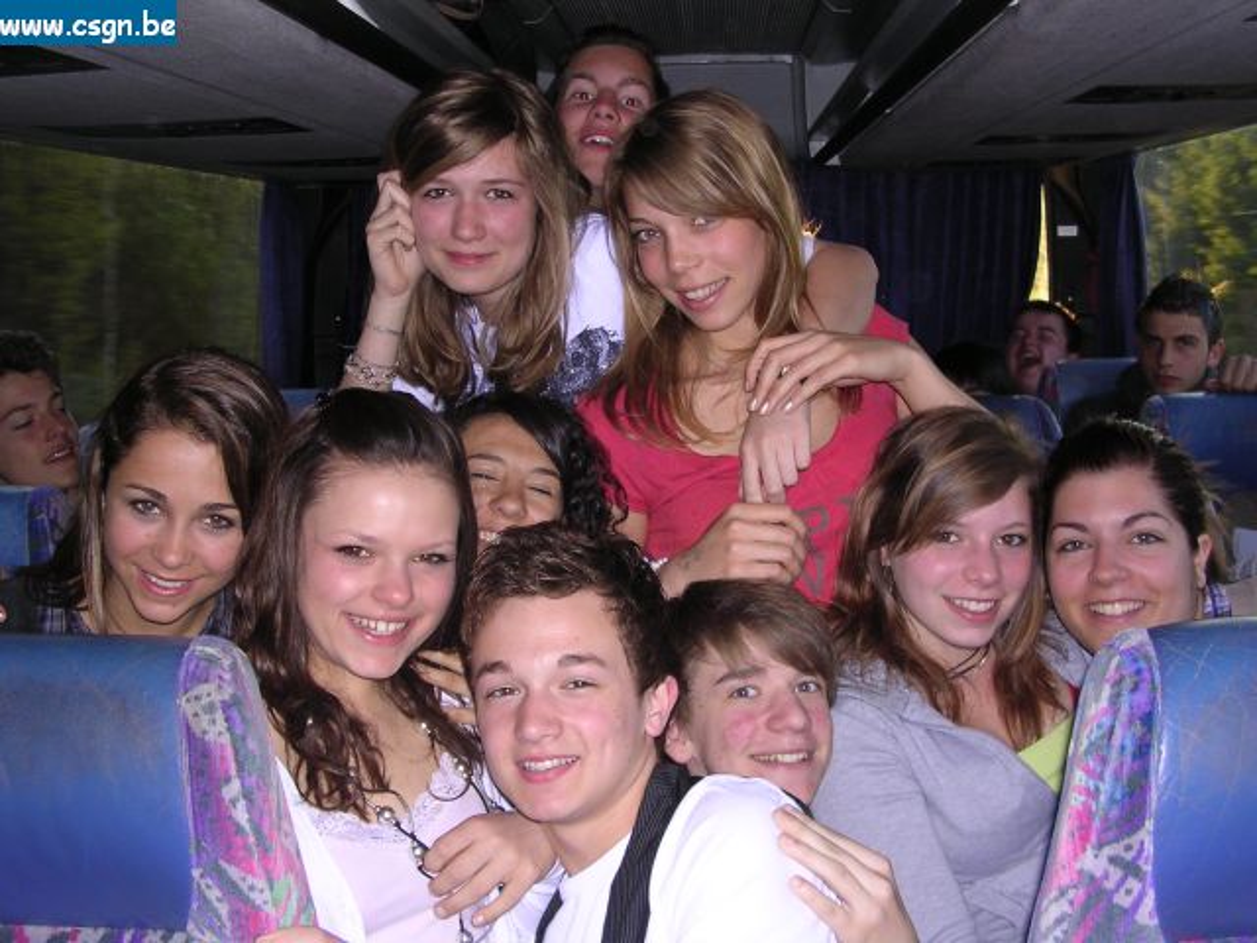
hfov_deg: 49.0
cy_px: 472
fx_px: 1380
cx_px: 628
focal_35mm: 38
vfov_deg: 37.7
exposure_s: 1/60.1
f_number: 2.8
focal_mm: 5.8
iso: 114
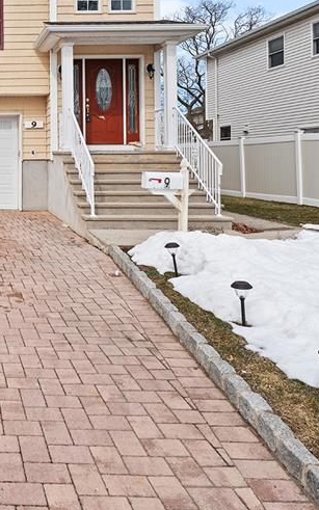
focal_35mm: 34
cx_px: -52
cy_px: 161
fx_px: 473
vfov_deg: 55.3
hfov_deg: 31.8
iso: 100
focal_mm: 16
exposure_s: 1/250
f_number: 8
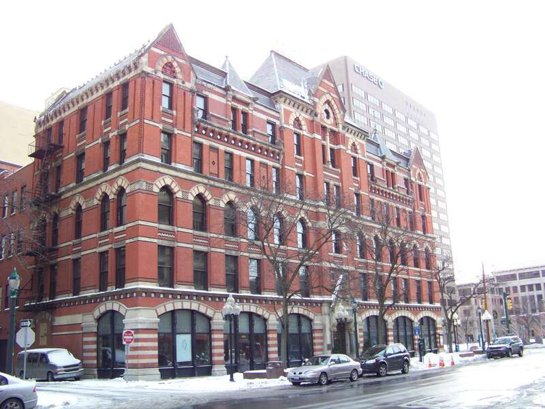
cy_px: 204
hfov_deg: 51.4
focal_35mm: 36
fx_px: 567
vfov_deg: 39.7
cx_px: 272
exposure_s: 1/80
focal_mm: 5.85
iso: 69
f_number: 2.8
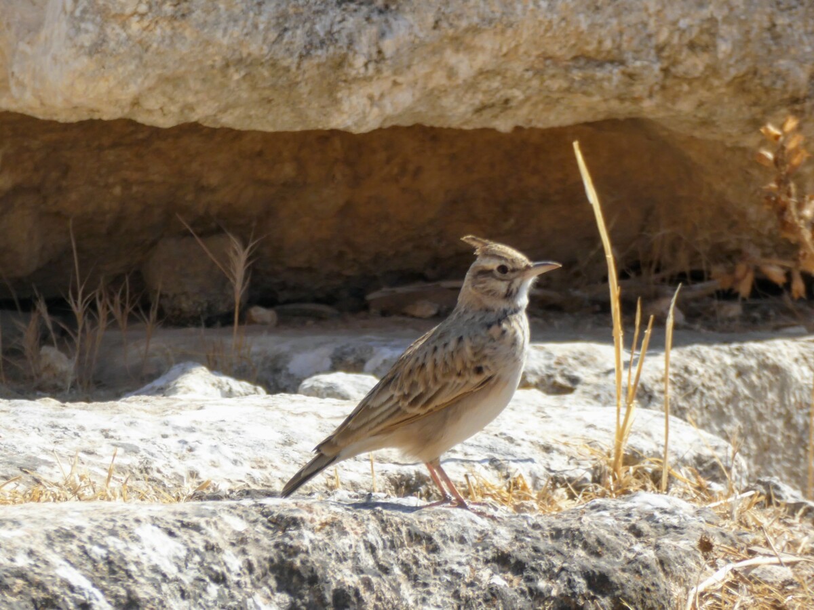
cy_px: 305
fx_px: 26360
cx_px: 407
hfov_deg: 1.8
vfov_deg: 1.3
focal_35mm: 1121
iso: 80
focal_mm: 129
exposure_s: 1/200
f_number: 6.4
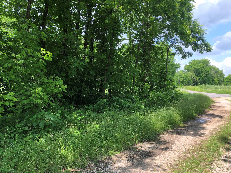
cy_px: 86
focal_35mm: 28
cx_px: 116
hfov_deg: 63.4
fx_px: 187
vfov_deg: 49.7
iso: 20
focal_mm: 4
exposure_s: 1/226
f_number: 1.8
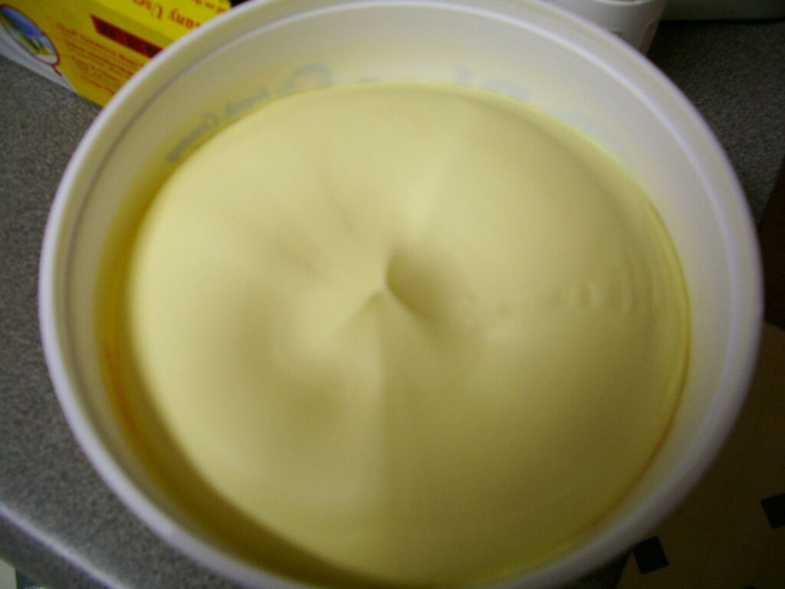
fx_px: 794
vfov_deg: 40.7
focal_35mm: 35
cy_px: 294
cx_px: 392
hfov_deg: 52.6
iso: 100
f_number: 2.6
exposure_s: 1/25
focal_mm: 5.8
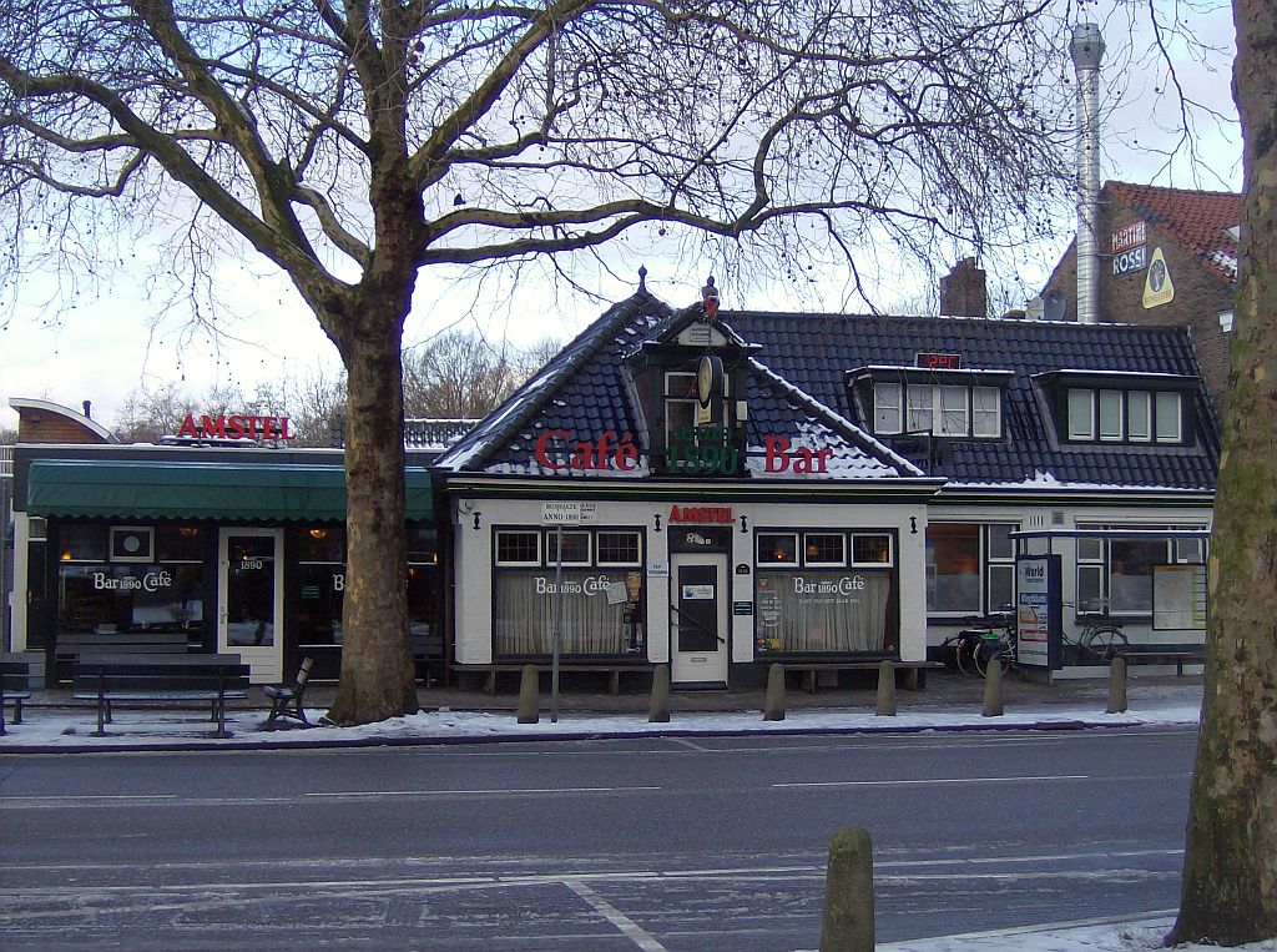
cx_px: 638
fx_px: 1693
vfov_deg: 31.4
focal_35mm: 46
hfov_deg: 41.3
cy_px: 476
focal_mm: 7.7
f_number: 3.1
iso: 100
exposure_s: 1/305
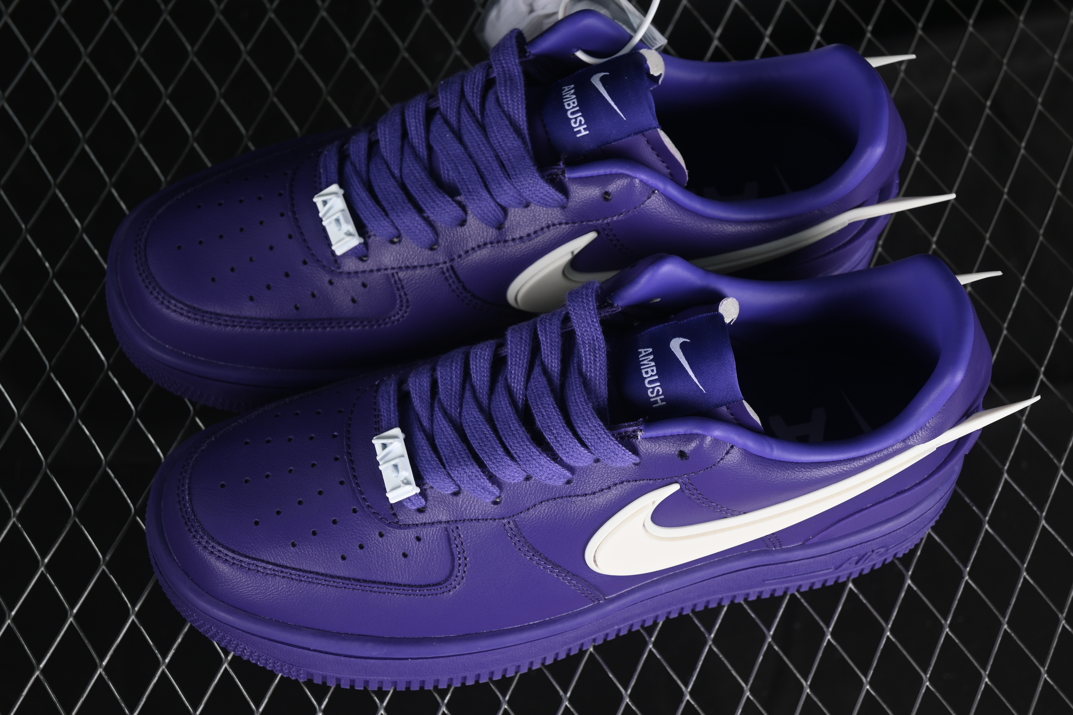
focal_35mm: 75
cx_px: 536
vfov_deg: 18.2
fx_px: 2235
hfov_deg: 27.0
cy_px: 358
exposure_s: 1/60
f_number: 6.3
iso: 160
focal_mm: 50
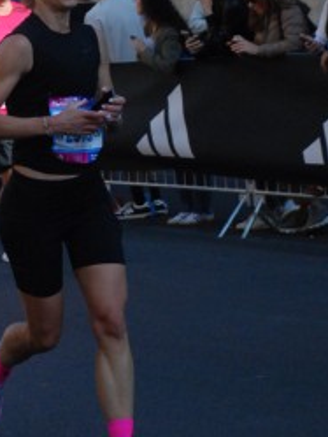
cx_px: -8
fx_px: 2196
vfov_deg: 11.3
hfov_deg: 8.5
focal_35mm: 174
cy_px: 149
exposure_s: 1/1250
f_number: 5
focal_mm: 50
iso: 1000
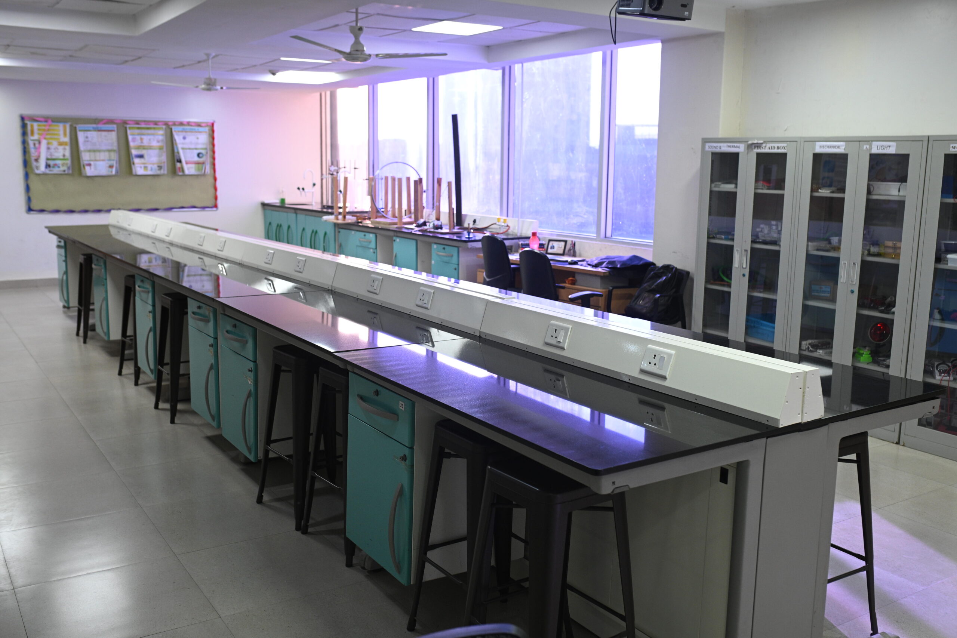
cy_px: 319
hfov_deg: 54.4
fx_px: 930
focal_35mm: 35
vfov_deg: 37.9
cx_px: 478
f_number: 4.5
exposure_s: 1/100
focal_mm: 35
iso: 1000
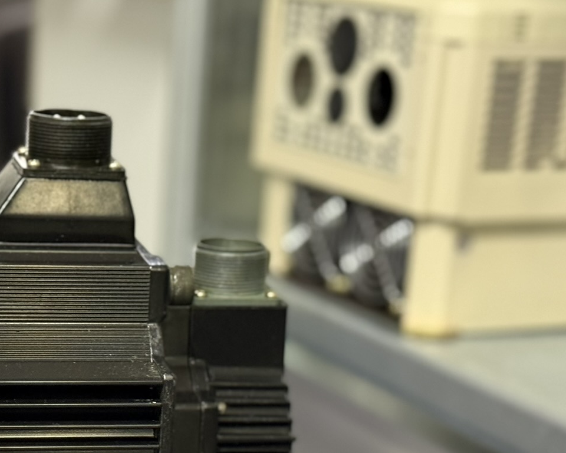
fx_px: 1675
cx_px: 81
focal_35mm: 100
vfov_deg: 15.2
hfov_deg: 18.9
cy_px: 405
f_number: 1.78
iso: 320
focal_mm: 6.76
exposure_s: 1/33
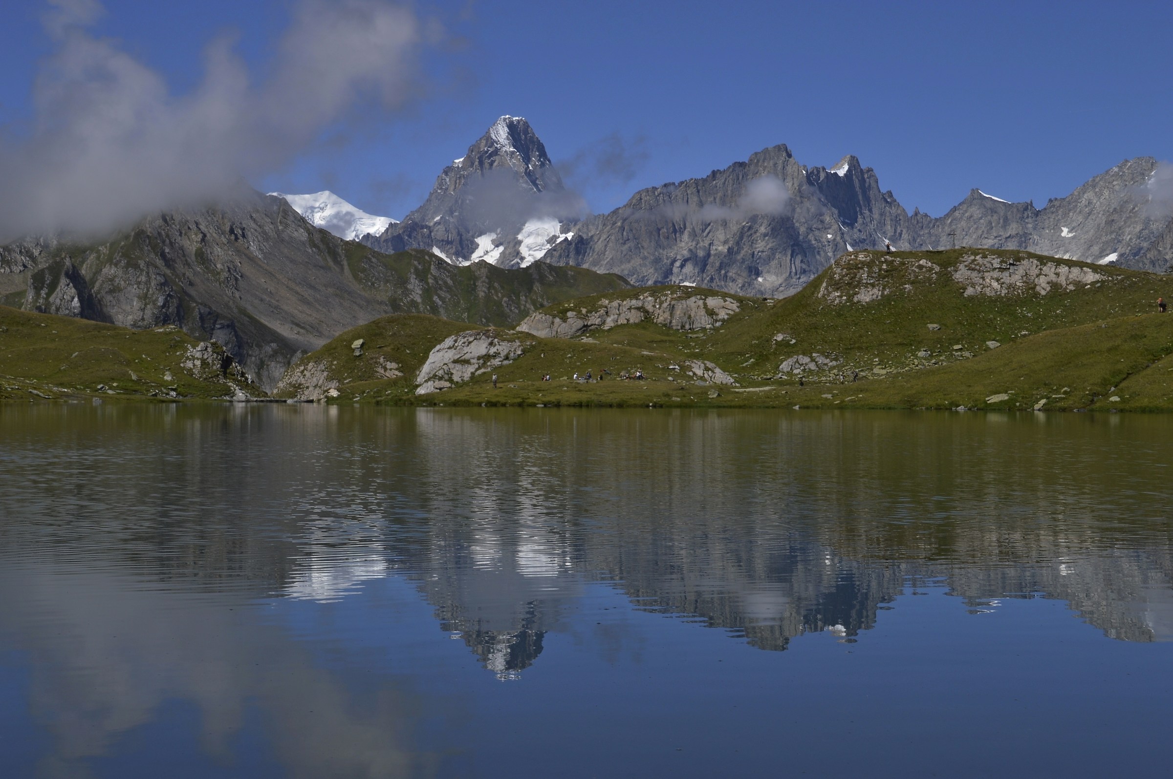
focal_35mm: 57
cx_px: 586
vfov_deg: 23.7
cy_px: 390
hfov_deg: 35.1
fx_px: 1855
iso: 100
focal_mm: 38
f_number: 16
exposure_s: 1/200
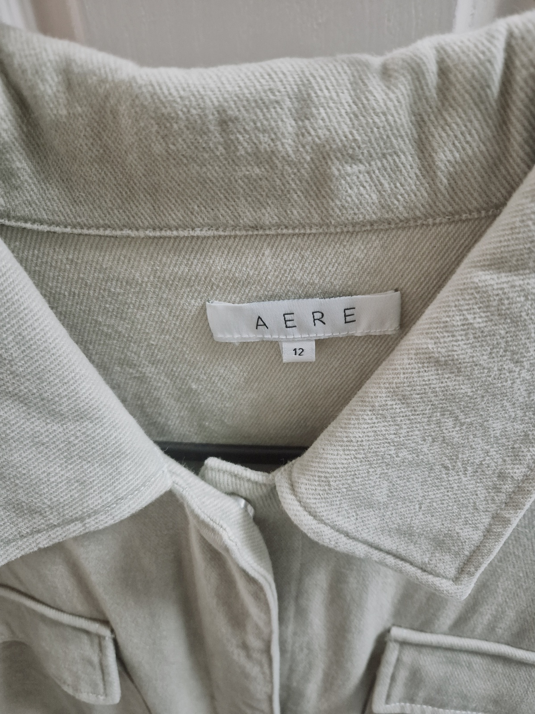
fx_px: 474
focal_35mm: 23
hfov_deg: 58.9
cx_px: 268
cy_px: 357
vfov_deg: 73.9
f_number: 1.8
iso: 1600
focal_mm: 5.4
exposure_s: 1/100
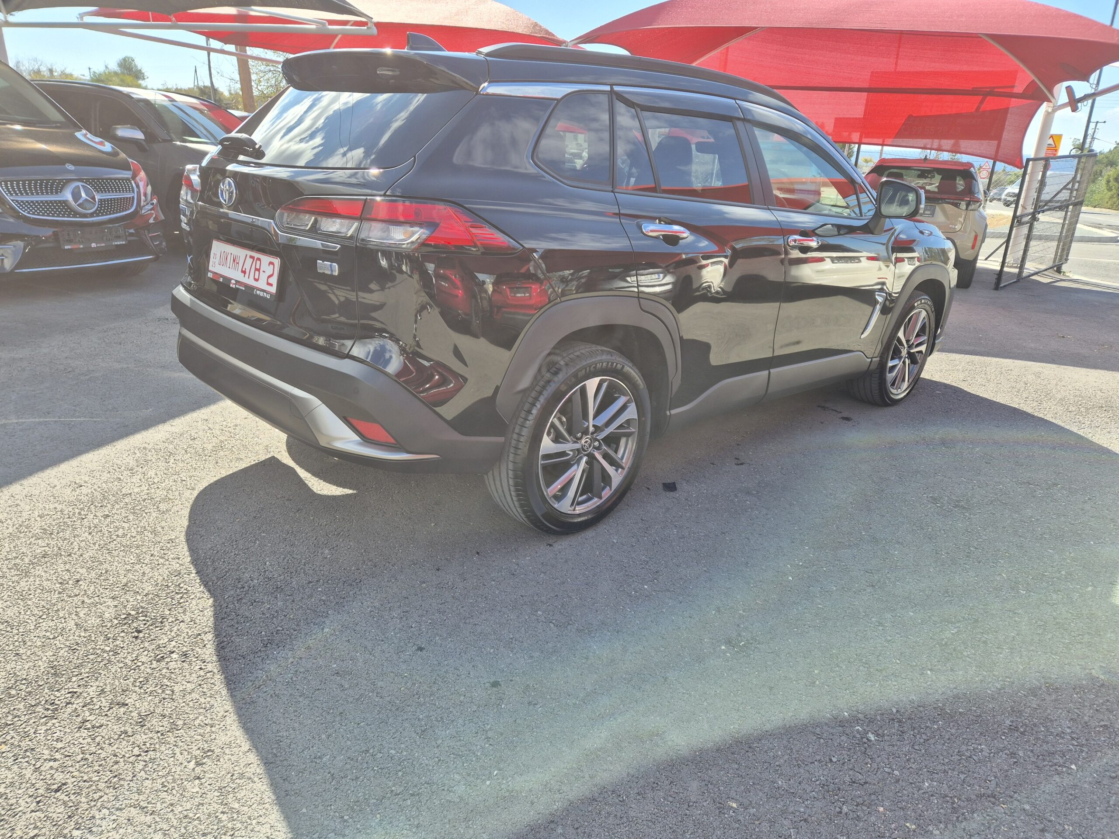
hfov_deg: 73.9
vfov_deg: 58.9
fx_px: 744
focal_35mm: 23
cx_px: 560
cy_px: 420
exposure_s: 1/680
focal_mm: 5.4
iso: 25
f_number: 1.8
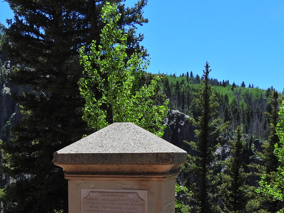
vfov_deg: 28.8
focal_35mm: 48
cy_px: 199
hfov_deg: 38.9
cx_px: 83
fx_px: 394
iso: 100
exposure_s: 1/1600
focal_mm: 4.3
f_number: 2.8
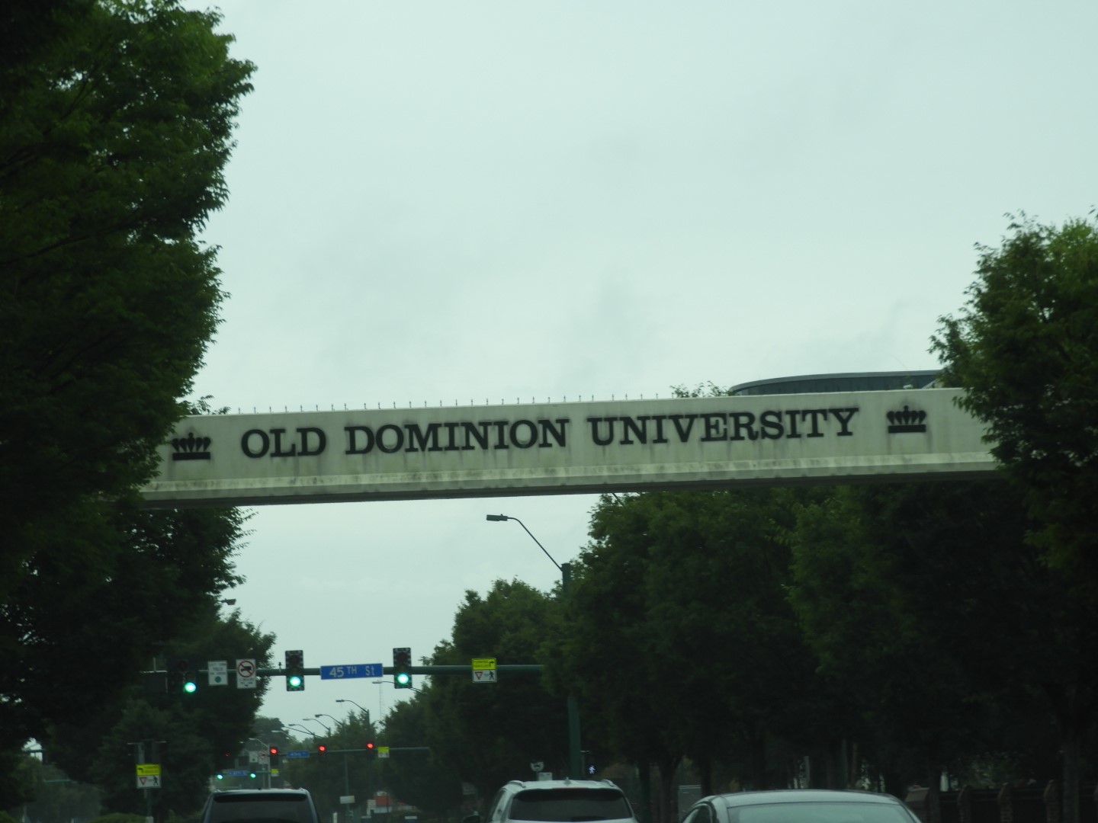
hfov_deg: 14.6
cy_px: 412
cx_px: 549
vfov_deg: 11.0
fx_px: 4282
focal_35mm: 135
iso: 100
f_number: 5
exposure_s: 1/200
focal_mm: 24.2
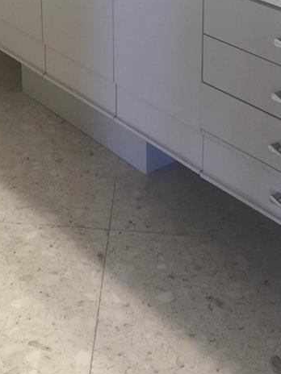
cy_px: -81
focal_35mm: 75
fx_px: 812
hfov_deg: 19.4
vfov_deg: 23.6
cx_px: 57
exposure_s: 1/15
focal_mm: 4.15
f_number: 2.2
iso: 80
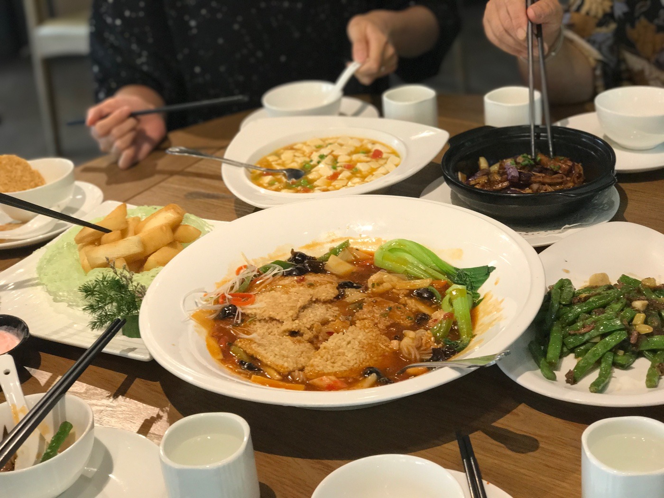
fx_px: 1093
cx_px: 332
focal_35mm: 57
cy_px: 249
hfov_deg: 33.8
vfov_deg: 25.7
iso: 160
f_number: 2.8
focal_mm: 6.6
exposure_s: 1/50
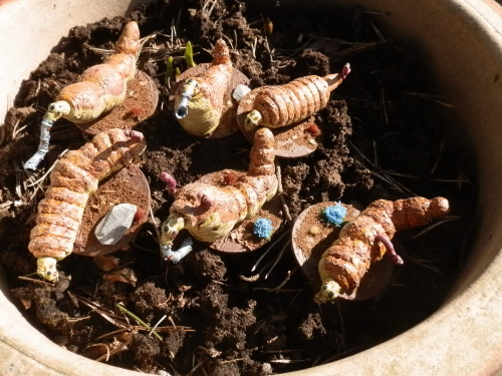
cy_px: 178
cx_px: 237
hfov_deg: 59.9
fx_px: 435
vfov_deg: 46.8
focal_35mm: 30
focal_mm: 5
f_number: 9.3
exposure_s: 1/320
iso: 400
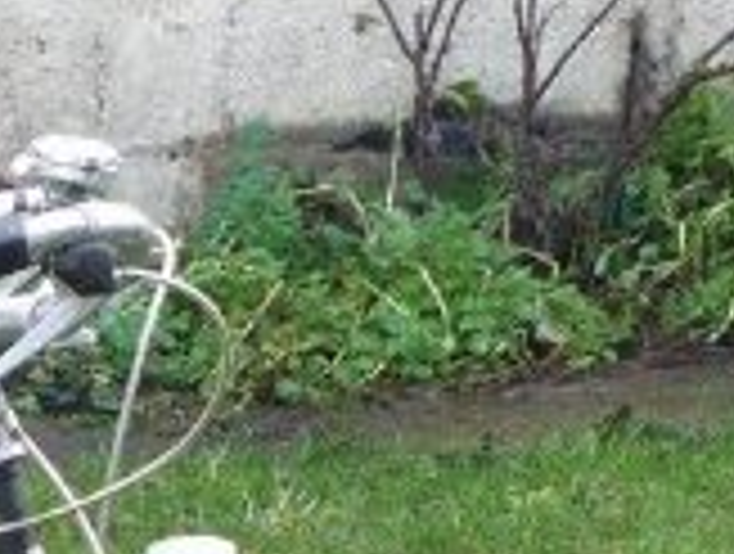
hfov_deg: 6.8
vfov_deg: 5.2
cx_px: -603
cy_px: 941
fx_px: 6035
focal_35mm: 284
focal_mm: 9.8
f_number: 4.4
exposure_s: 1/50
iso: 100
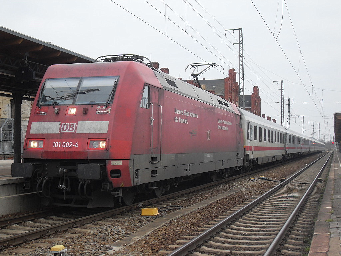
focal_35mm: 59
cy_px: 128
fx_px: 581
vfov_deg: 24.8
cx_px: 170
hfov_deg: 32.7
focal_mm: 10.1
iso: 100
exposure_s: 1/125
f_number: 3.7
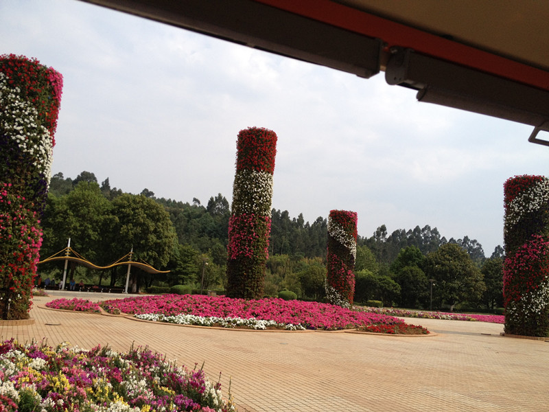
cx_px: 274
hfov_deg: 52.6
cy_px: 206
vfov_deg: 40.7
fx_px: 555
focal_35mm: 35
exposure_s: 1/1972
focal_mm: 4.28
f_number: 2.4
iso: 64
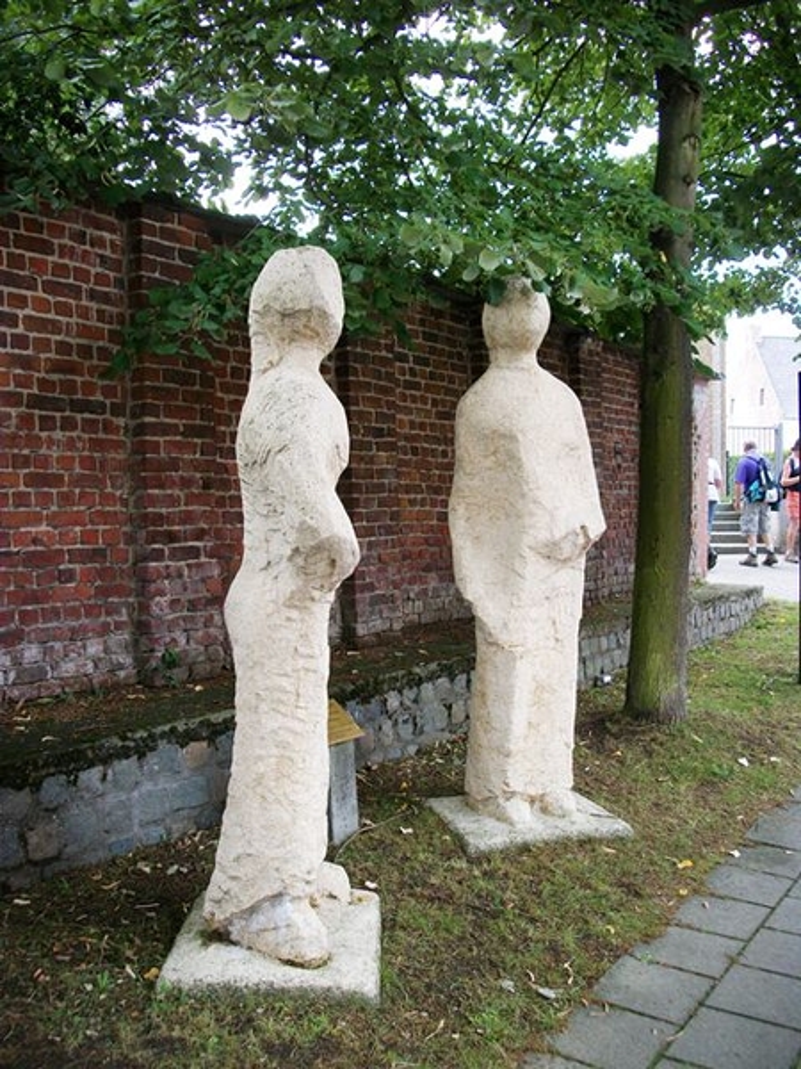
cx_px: 400
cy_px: 534
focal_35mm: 32
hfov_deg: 44.2
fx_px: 987
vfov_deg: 56.8
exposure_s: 1/160
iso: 80
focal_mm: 5.7
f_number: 2.9
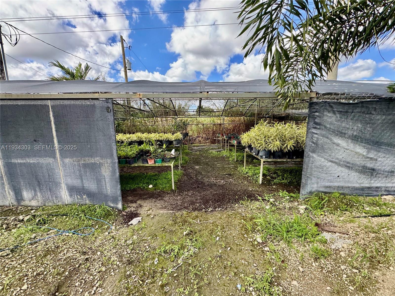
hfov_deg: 102.1
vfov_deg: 85.7
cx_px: 198
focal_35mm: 14
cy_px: 148
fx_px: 160
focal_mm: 2.22
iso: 40
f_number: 2.2
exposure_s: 1/194
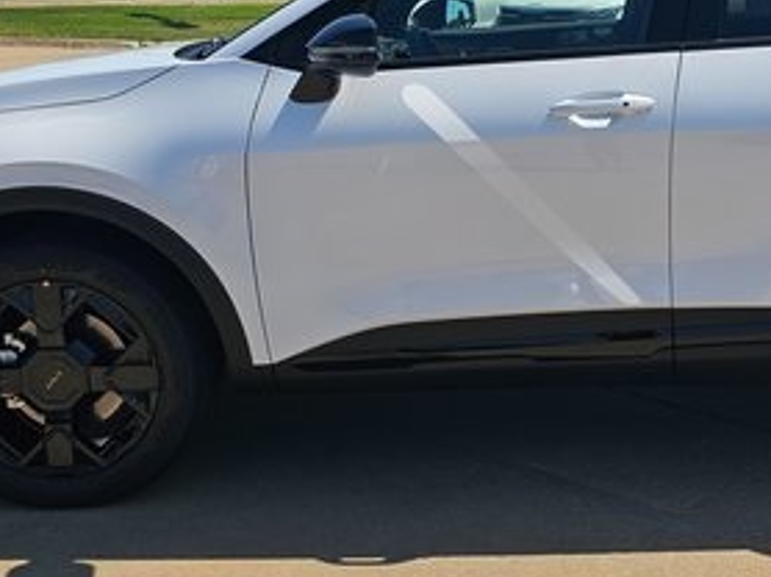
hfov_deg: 35.1
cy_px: 153
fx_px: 1179
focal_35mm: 53
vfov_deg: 27.2
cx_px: 613
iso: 10
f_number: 1.7
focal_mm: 6.3
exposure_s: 1/1005
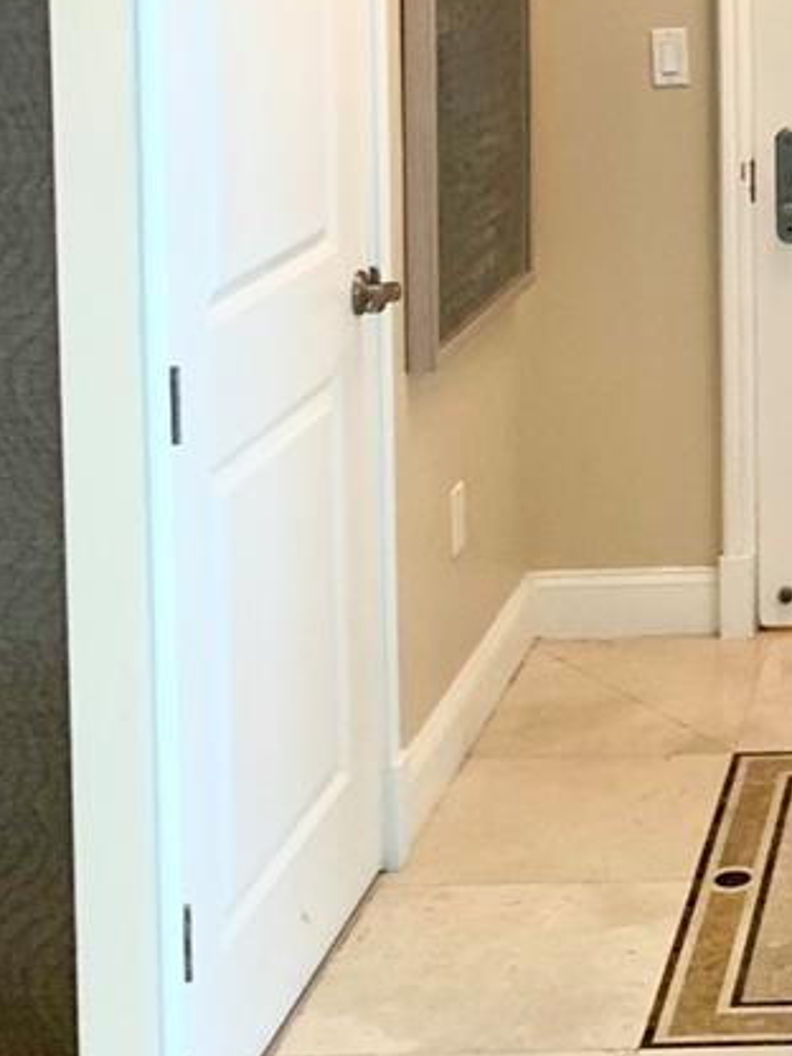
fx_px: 2288
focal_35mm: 75
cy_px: -51
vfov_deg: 24.5
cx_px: 1094
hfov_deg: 18.0
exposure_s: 1/60
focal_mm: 4.25
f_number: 1.8
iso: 160
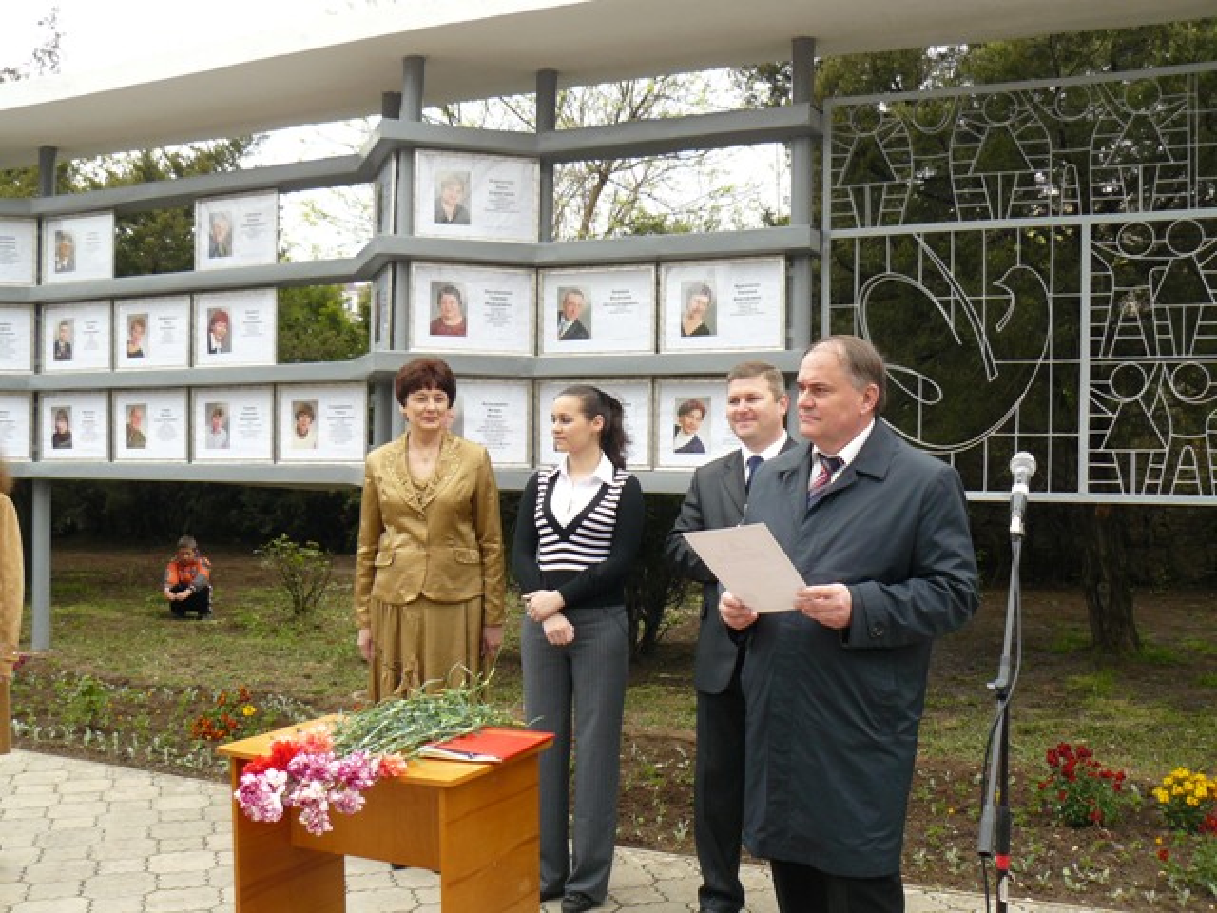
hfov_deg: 51.4
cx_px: 608
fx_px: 1266
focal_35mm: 36
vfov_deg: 39.7
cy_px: 456
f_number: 3.6
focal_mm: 6
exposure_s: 1/100
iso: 100
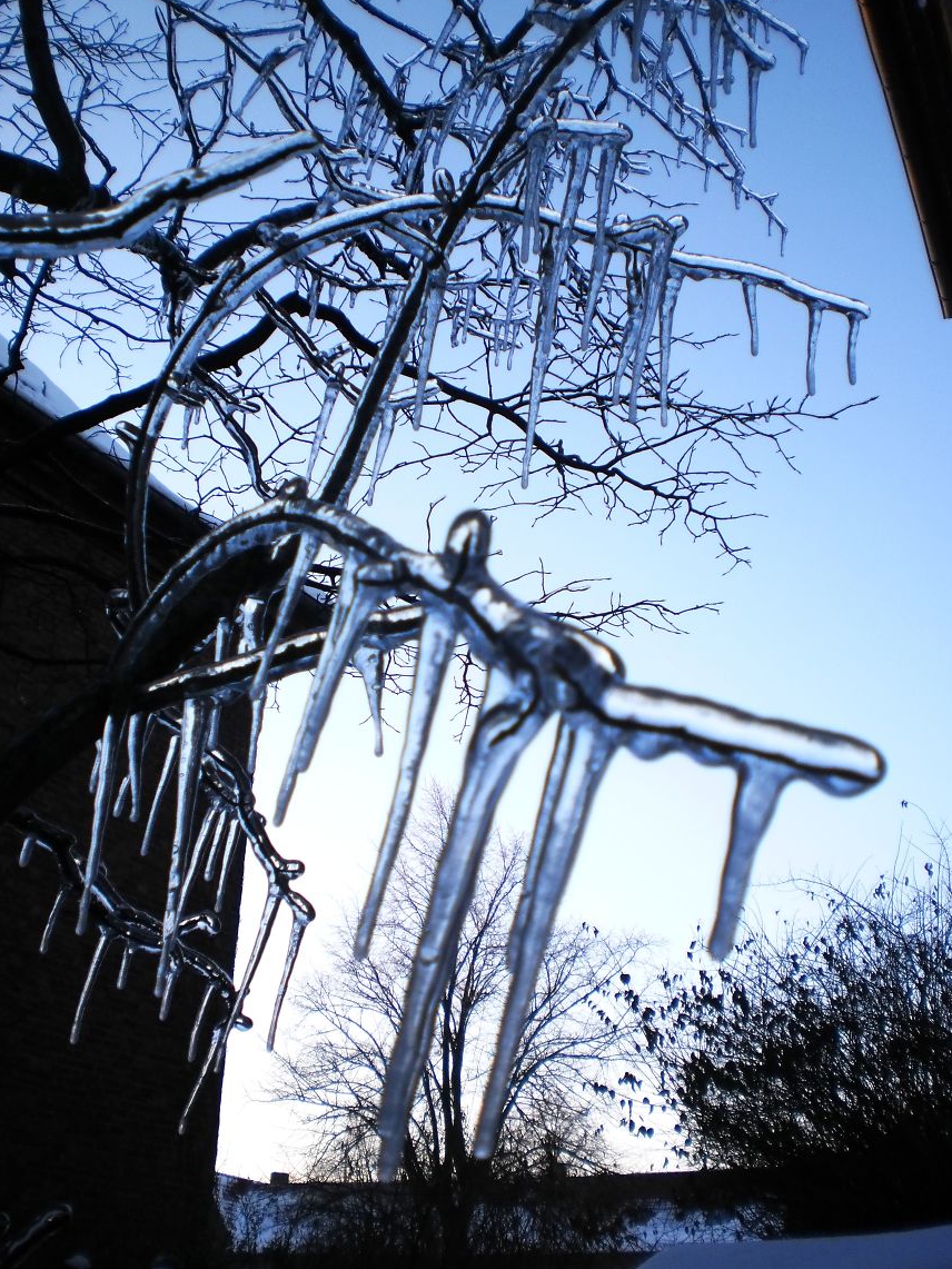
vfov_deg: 50.1
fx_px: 1356
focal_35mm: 37
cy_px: 619
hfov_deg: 38.7
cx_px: 475
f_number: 3.1
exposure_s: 1/160
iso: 100
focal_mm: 6.3
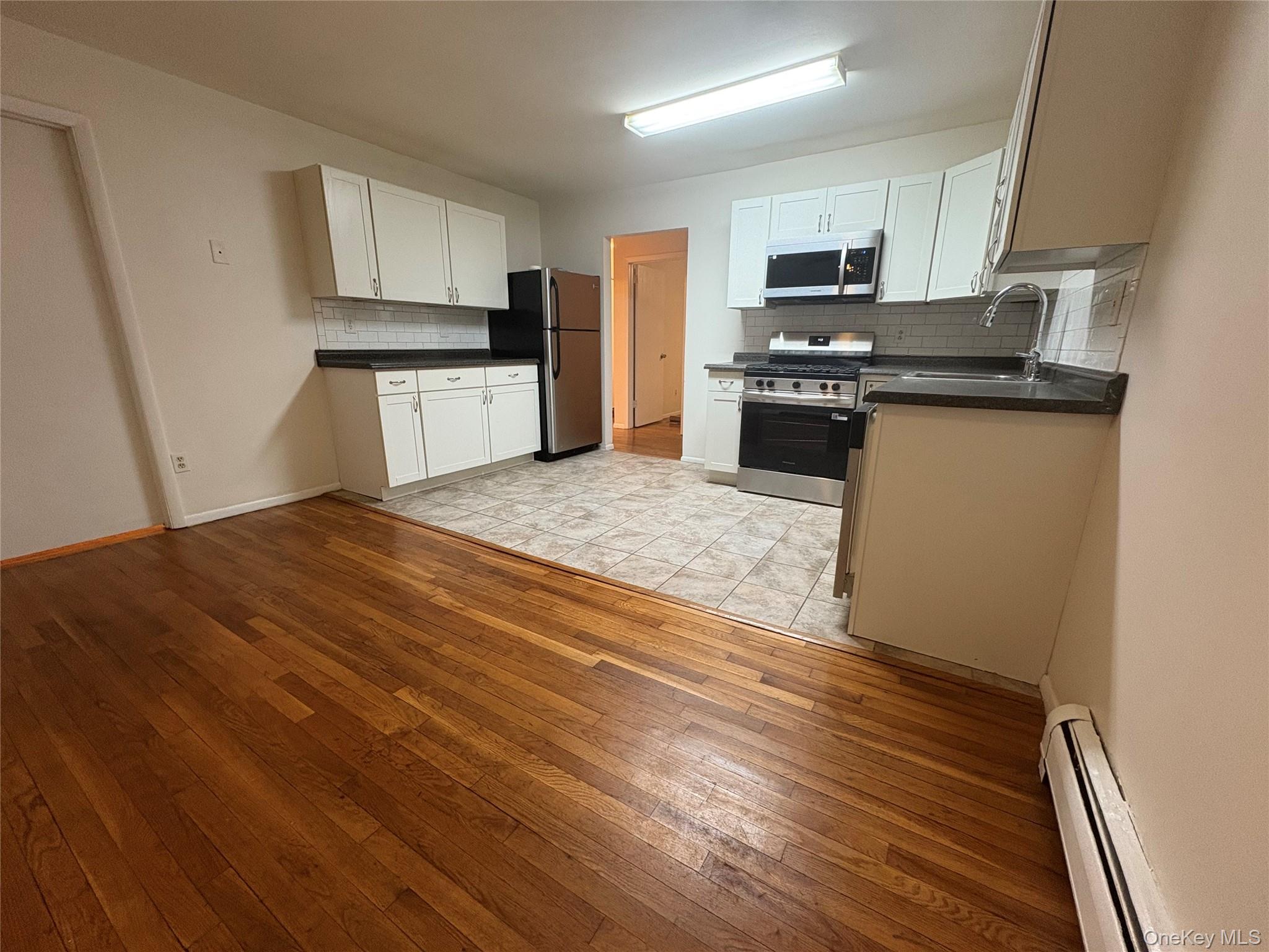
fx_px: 513
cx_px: 634
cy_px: 476
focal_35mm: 14
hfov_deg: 102.1
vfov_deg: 85.7
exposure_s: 1/60
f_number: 2.2
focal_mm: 2.22
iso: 250
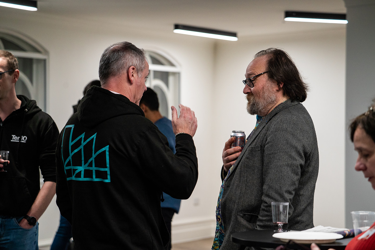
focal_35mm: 121
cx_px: 188
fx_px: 1261
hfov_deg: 16.9
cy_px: 125
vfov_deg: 11.3
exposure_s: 1/200
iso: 1600
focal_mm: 121
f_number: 5
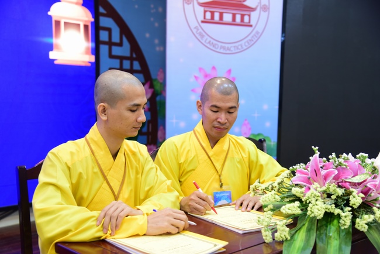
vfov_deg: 30.5
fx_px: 465
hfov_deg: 44.5
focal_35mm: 44
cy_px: 127
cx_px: 190
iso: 1000
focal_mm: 44
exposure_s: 1/25
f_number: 4
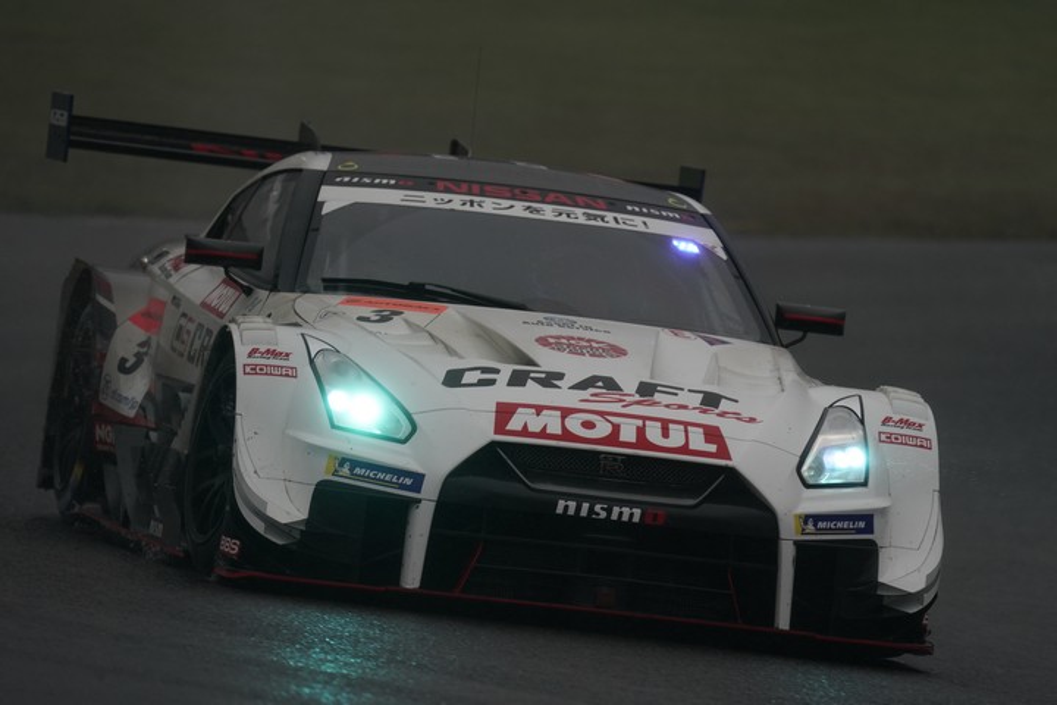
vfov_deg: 2.3
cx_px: 528
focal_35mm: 600
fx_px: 17615
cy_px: 352
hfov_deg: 3.4
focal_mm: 600
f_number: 6.3
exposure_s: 1/500
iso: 800
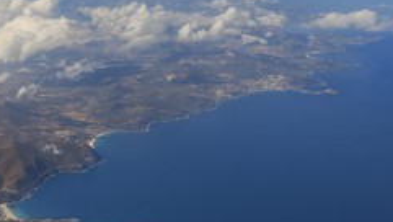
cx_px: 88
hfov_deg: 25.5
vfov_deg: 14.8
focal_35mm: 82
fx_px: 855
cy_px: 103
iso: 200
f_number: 8
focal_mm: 45
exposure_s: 1/800
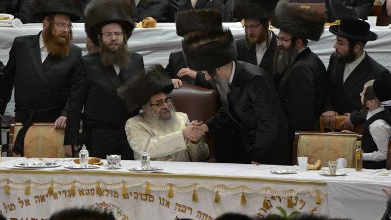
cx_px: 137
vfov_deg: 4.0
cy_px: 69
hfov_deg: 7.1
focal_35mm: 305
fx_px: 3163
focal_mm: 200
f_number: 4.5
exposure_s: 1/200
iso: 1100
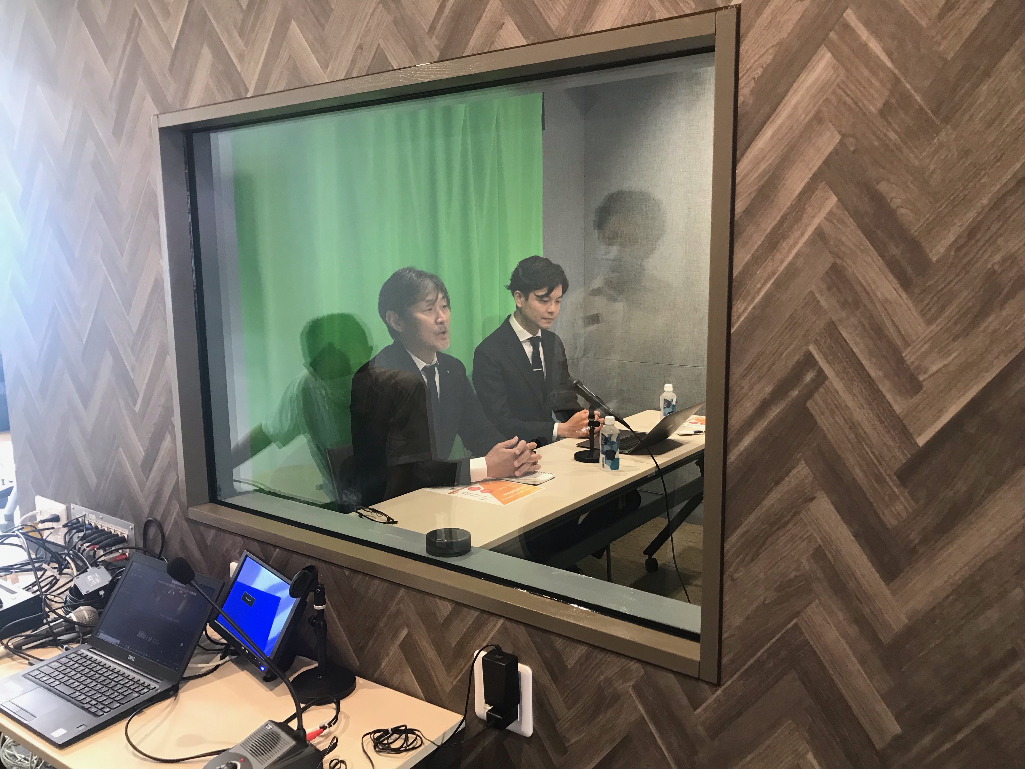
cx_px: 512
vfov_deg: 49.7
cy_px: 384
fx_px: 829
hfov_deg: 63.4
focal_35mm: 28
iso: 40
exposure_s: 1/20
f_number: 1.8
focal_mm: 3.99
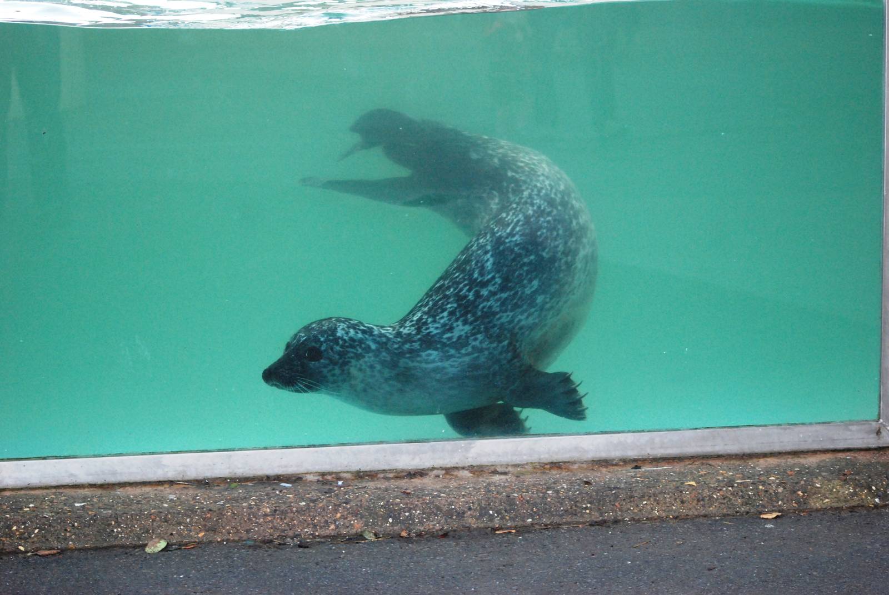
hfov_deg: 19.4
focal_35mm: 105
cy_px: 298
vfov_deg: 13.1
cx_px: 444
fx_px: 2596
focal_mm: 70
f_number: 4
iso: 1000
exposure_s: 1/160
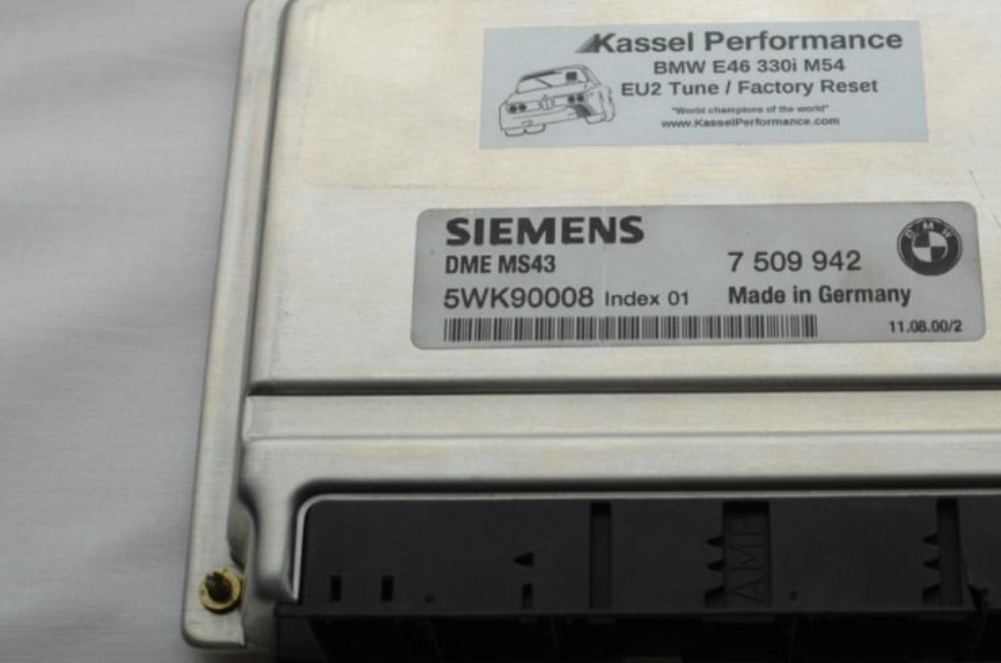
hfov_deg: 27.7
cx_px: 680
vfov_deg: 18.7
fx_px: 2017
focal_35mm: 73
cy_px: 299
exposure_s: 1/200
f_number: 7.1
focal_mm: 35
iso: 200
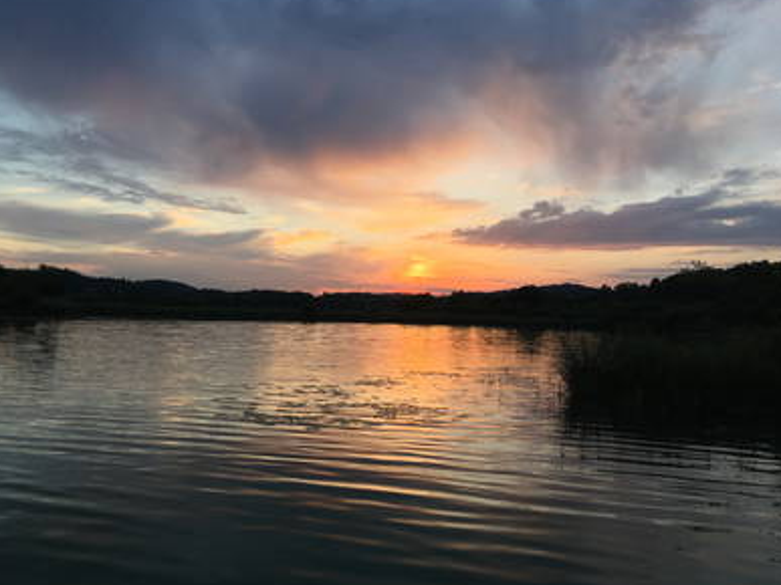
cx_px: 387
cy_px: 288
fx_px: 677
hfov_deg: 60.0
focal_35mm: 30
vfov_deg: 46.8
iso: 25
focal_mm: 4.15
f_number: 2.2
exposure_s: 1/342
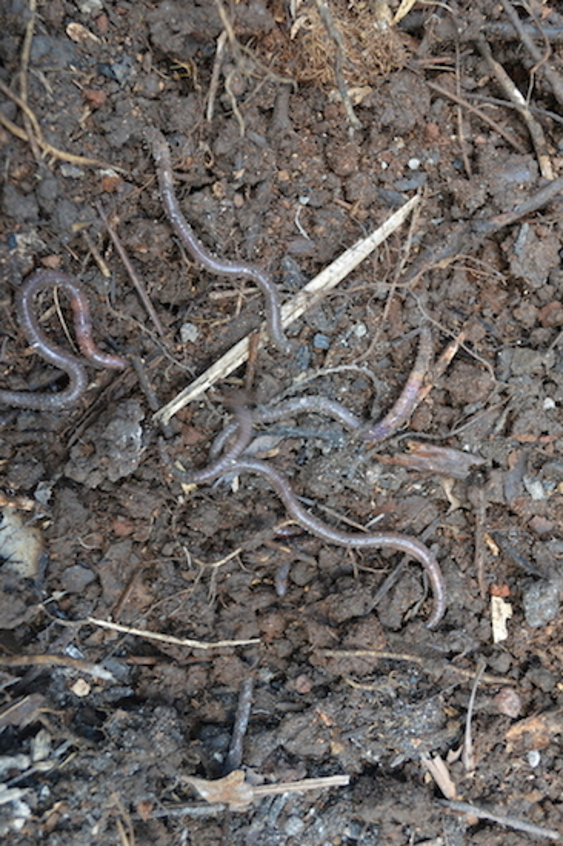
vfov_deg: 41.1
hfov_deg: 28.0
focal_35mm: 48
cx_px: 282
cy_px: 423
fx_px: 1127
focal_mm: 32
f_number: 4.8
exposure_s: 1/50
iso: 560
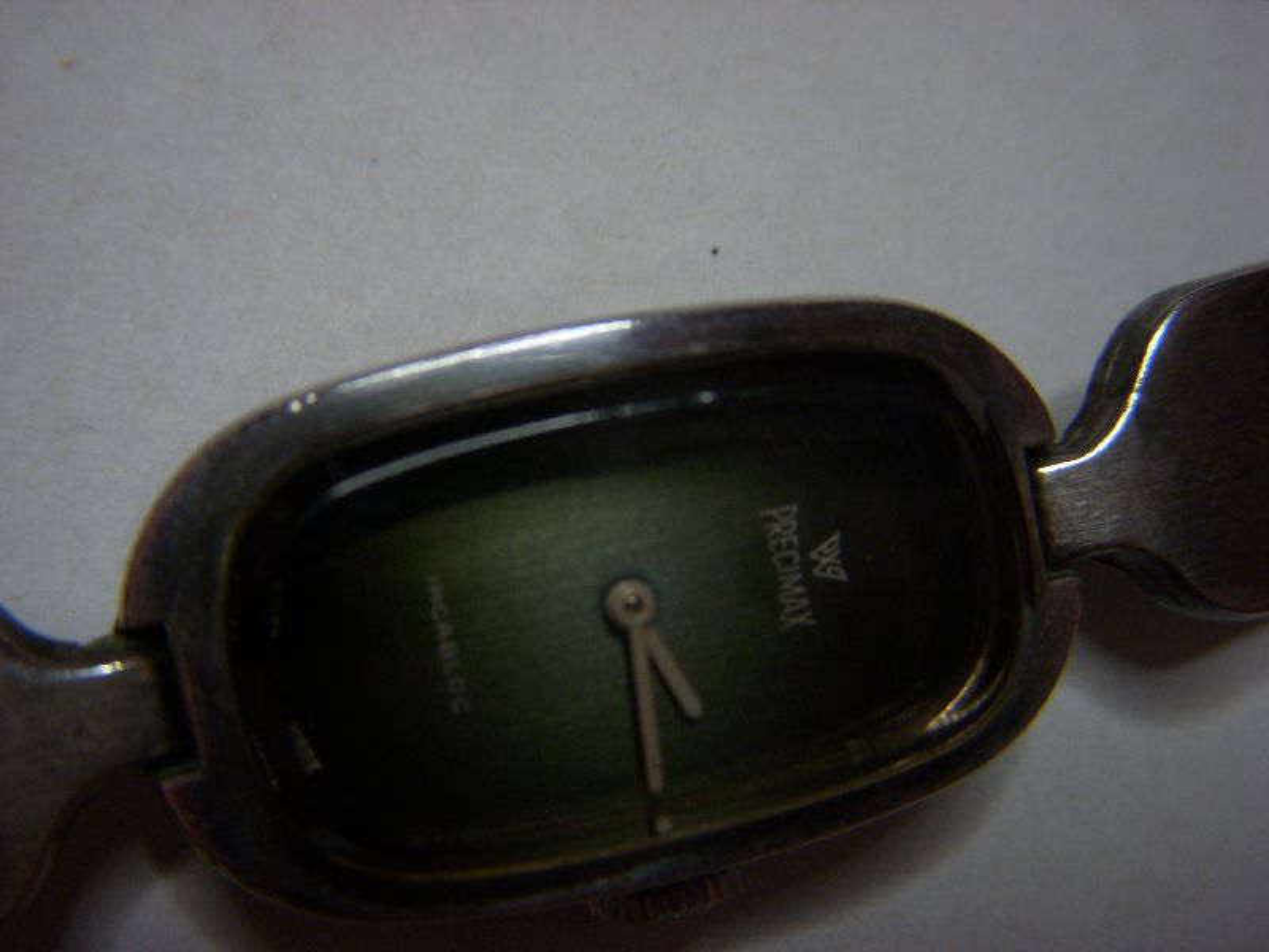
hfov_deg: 40.4
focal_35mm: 47
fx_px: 1723
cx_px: 634
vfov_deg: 30.9
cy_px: 476
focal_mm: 7.9
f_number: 3.4
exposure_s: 1/30
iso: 160
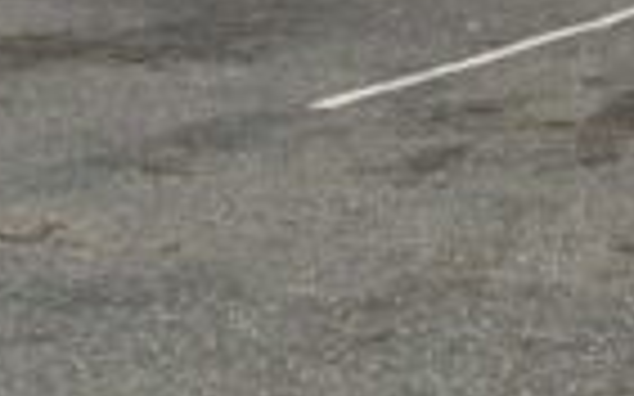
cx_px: 1583
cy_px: -176
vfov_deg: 7.0
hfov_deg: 9.9
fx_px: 3178
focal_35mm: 184
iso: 32
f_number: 2.4
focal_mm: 3.3
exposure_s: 1/2203
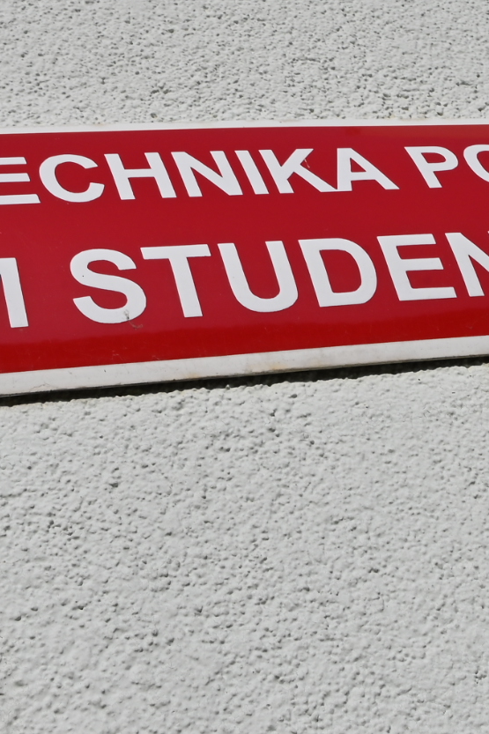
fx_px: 1427
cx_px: 297
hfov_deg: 19.4
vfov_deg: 28.8
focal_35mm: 70
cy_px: 293
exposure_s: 1/200
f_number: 22
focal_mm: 24
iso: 100
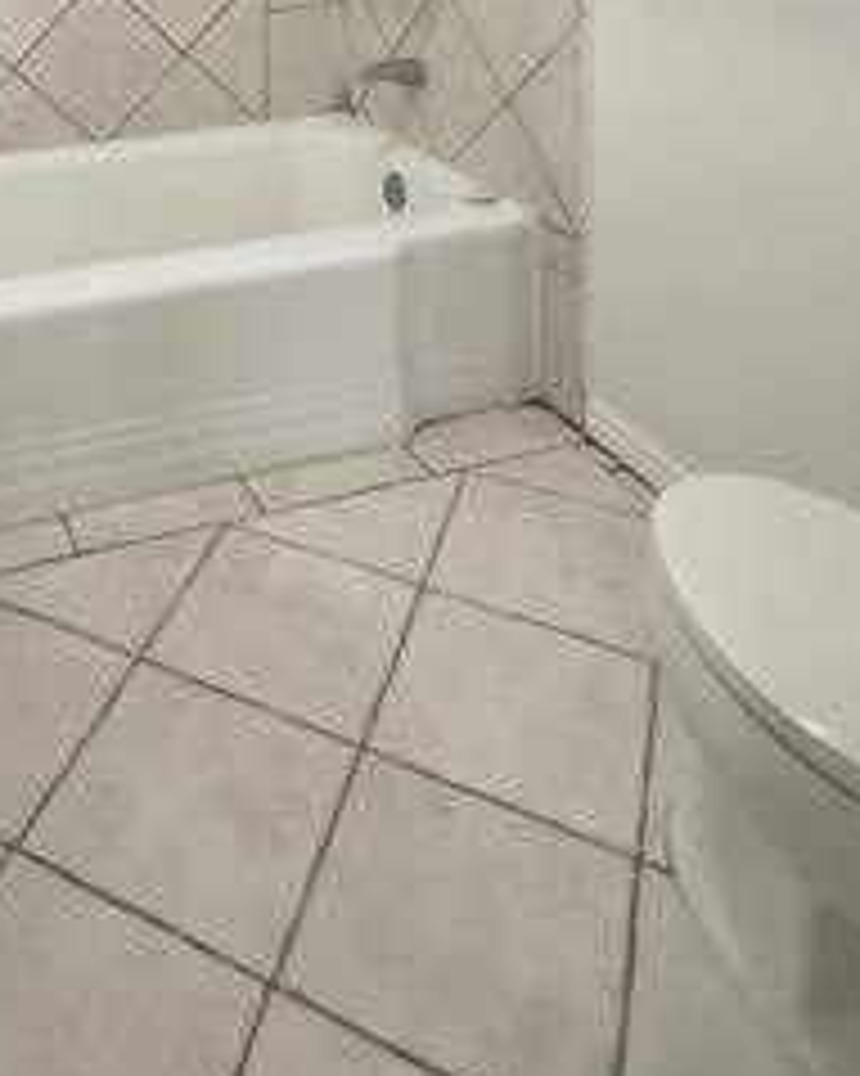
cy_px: -90
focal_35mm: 34
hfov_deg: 40.2
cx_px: 90
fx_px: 1082
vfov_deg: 42.4
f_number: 1.8
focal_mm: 1.57
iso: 160
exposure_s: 1/120
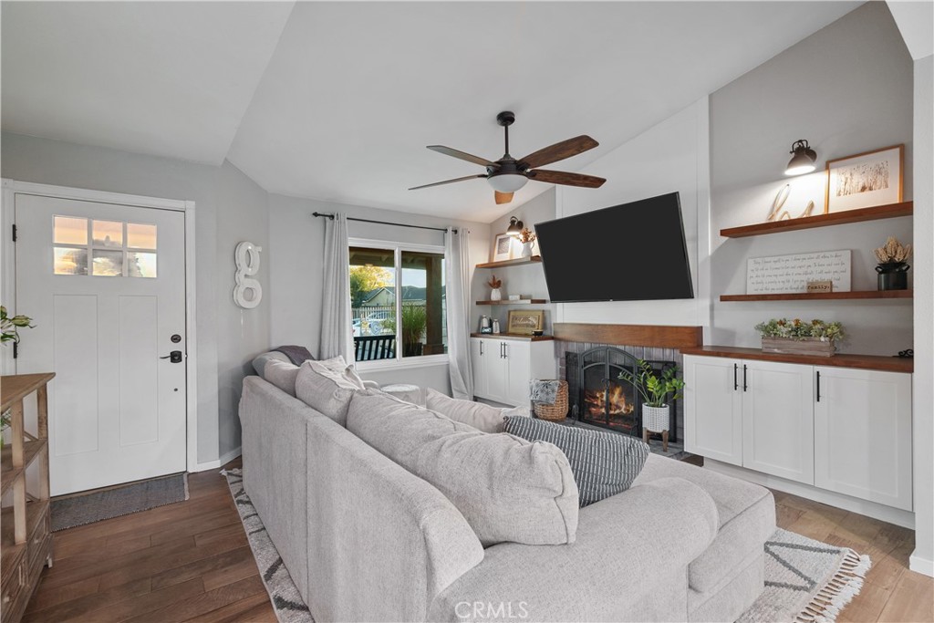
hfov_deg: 96.7
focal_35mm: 16
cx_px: 467
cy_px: 312
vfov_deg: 73.8
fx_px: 415
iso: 640
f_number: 7.1
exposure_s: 1
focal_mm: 16
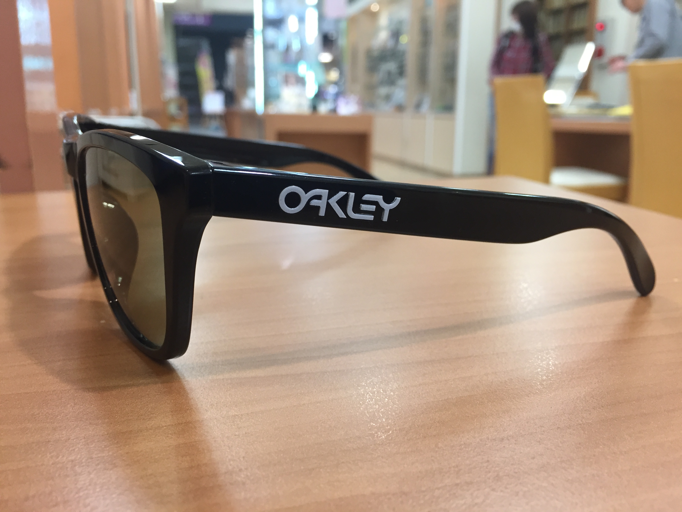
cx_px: 341
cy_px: 256
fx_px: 571
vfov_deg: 48.2
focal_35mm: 29
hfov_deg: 61.7
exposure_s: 1/30
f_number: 2.2
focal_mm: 4.15
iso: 50
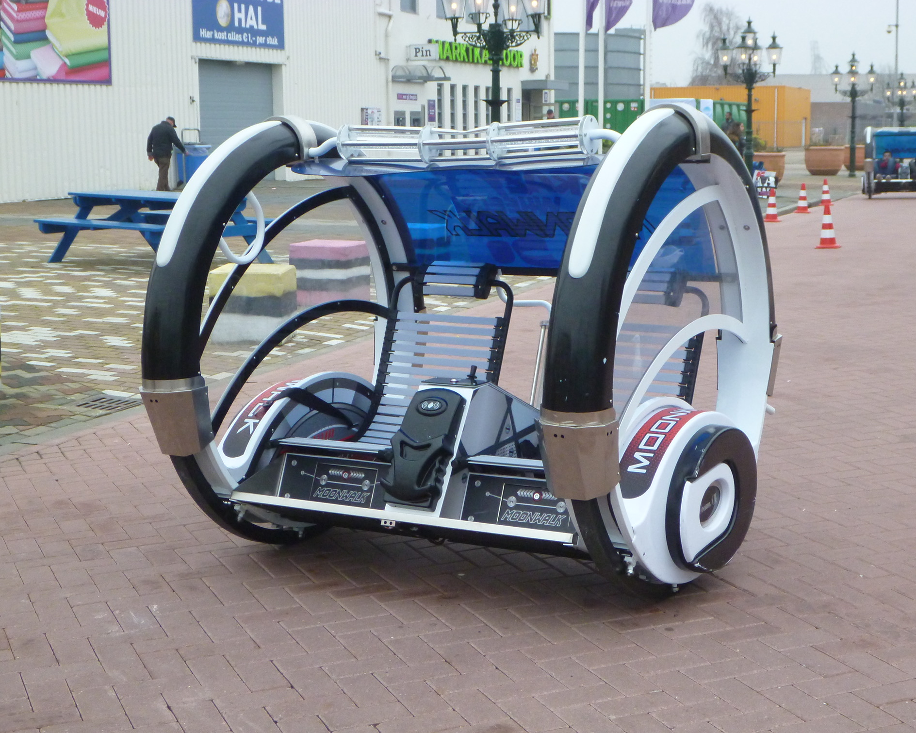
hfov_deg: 34.7
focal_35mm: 54
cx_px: 489
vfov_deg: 28.1
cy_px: 372
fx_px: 1464
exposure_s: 1/160
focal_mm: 9.1
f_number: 4.7
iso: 400
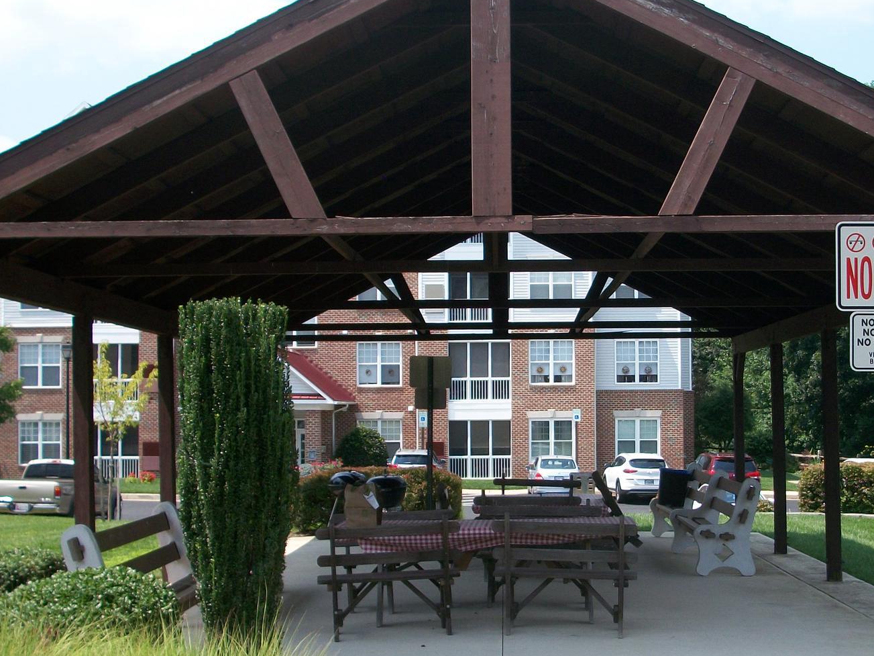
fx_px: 1389
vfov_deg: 26.5
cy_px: 371
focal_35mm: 55
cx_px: 504
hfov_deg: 34.9
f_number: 3.1
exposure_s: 1/640
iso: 80
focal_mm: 6.3
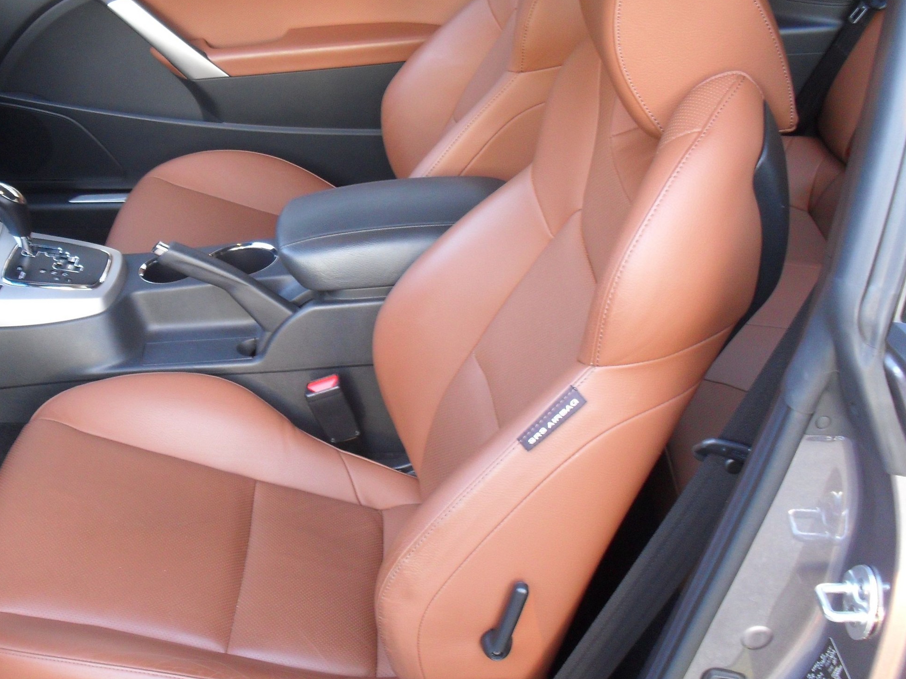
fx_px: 1178
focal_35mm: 45
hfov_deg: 41.7
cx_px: 334
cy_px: 335
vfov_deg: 32.2
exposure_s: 1/15
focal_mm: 6.3
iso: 200
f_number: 3.2
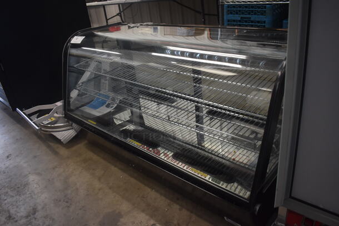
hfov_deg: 67.3
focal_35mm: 27
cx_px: 170
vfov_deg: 48.0
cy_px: 113
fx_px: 254
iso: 1000
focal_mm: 18
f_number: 3.5
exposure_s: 1/125
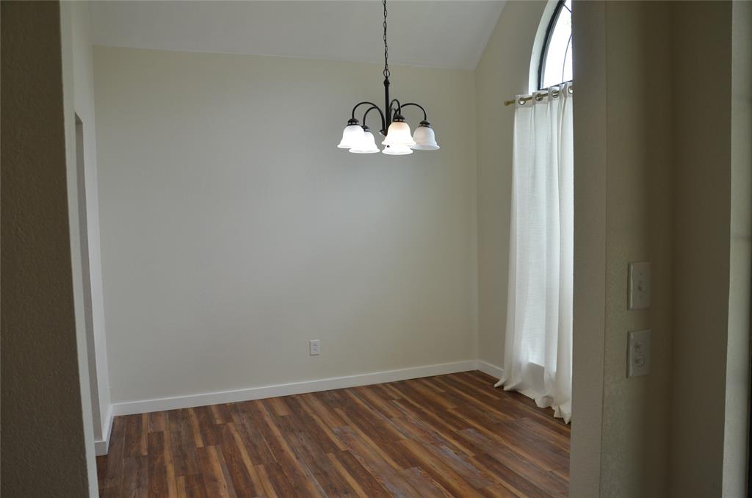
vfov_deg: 47.7
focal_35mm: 27
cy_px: 249
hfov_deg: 67.5
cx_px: 376
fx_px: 563
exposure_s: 1/125
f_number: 5.6
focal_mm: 18
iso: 400
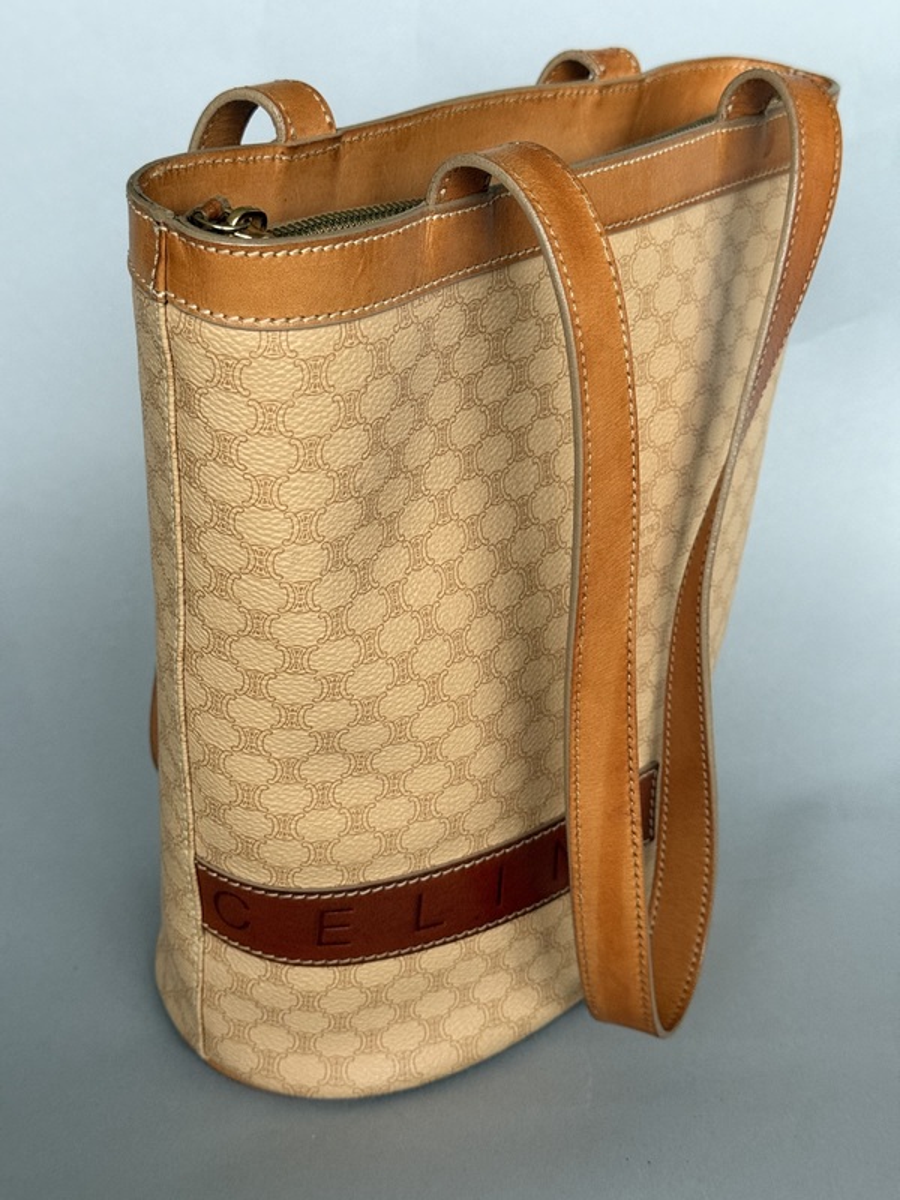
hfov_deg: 30.3
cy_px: 600
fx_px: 1664
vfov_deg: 39.7
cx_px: 450
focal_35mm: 48
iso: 250
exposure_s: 1/41
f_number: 1.78
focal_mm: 6.76
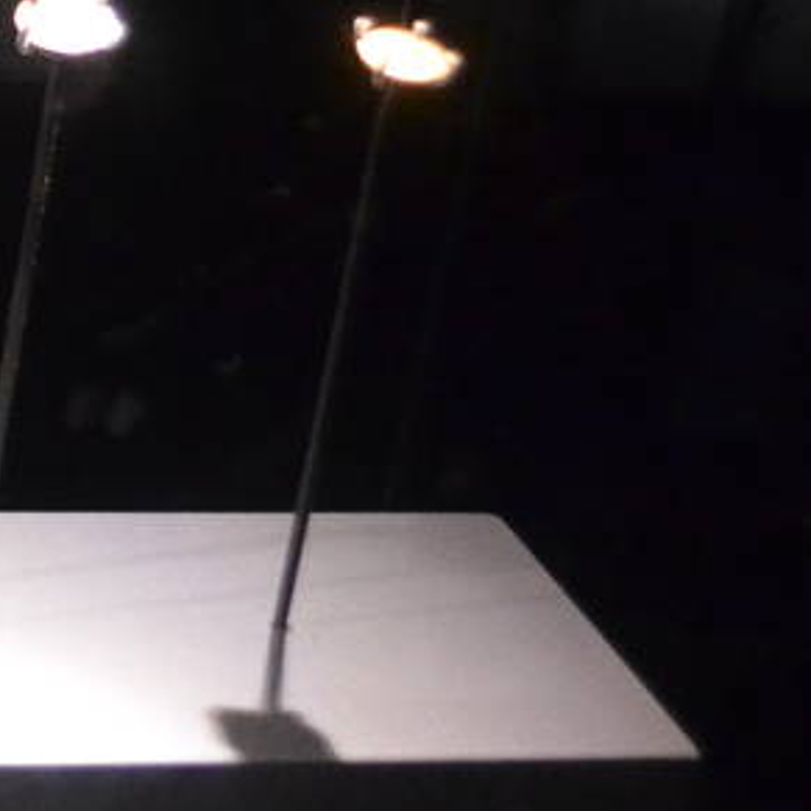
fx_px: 3711
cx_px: -1070
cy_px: 92
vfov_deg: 12.4
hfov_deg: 10.8
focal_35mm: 140
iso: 2800
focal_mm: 20
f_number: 3.8
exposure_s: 1/30
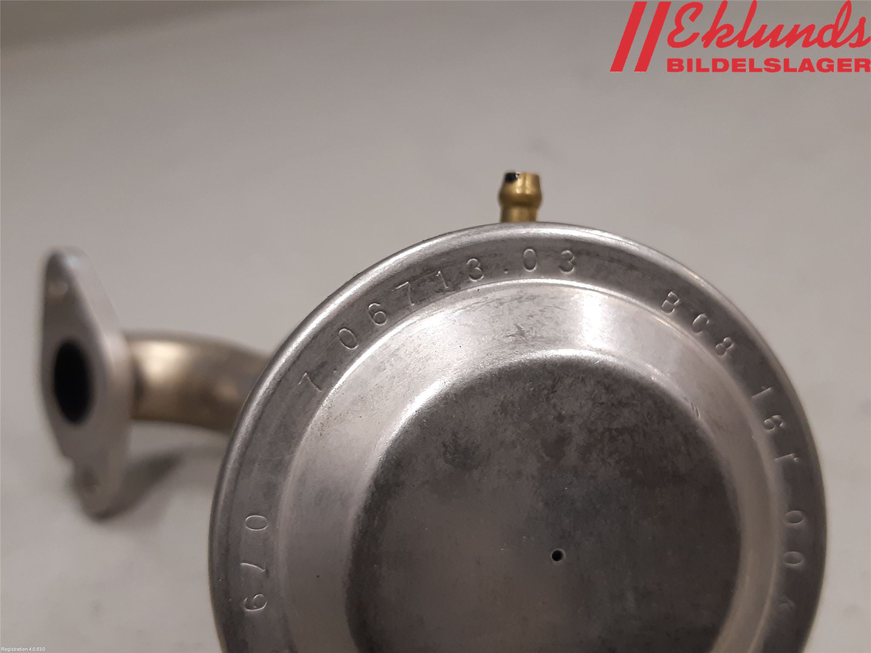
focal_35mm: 26
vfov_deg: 53.1
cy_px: 326
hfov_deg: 67.3
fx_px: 654
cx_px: 436
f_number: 1.7
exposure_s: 1/50
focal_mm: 3.93
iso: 100
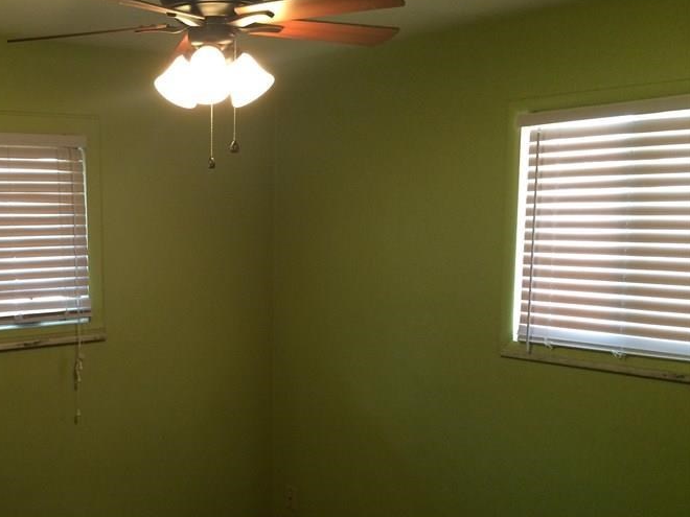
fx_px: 897
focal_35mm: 45
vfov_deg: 32.0
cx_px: 158
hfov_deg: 40.7
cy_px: 325
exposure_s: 1/30
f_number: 2.2
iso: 125
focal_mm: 4.15
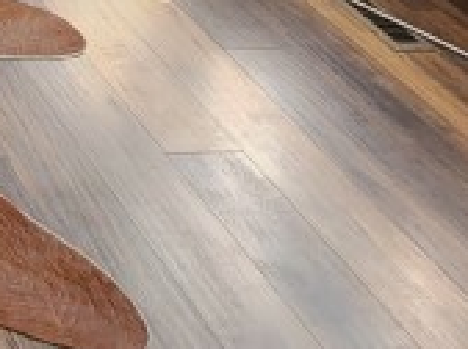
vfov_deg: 11.6
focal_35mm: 79
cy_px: -670
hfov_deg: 17.5
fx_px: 1066
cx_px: -474
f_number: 2.2
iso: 320
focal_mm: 2.2
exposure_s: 1/60
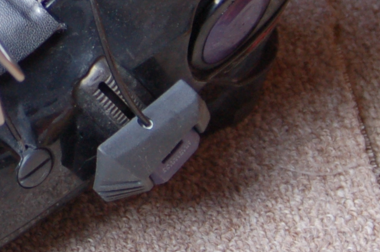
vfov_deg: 5.6
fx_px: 2562
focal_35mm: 243
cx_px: -291
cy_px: -158
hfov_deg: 8.2
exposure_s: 1/160
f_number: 3.8
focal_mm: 38
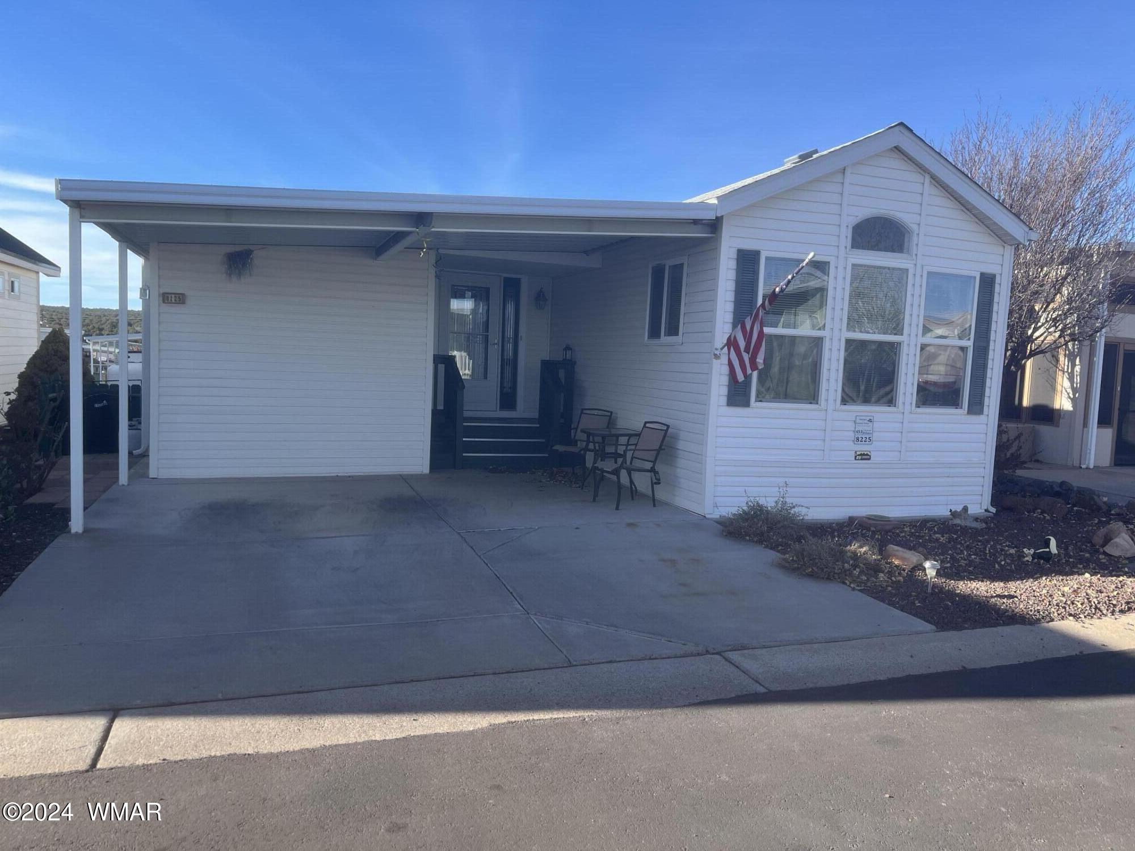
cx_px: 568
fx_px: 852
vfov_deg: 53.1
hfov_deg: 67.3
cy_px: 426
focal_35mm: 26
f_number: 1.6
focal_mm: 5.1
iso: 50
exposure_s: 1/1199
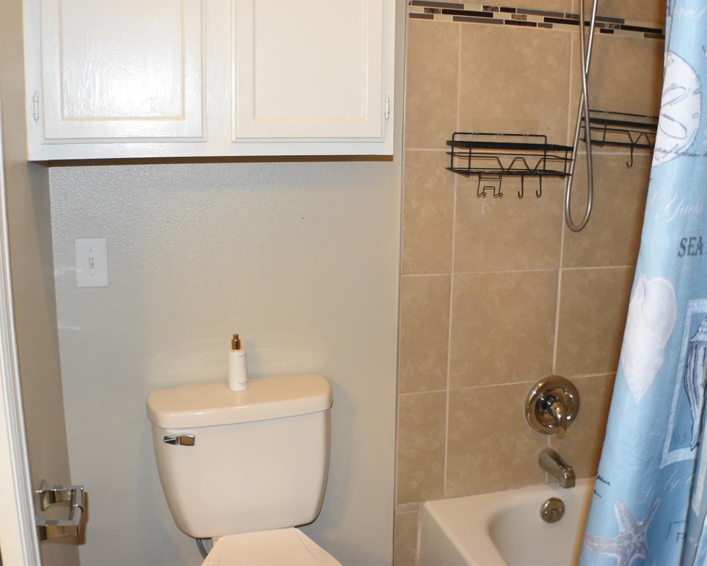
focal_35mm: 50
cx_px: 376
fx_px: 1037
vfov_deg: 30.5
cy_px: 280
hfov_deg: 37.6
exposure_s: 1/60
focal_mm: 29
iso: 1400
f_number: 4.2
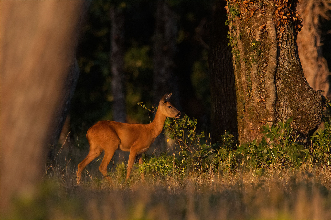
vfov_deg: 1.5
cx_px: 166
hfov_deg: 2.3
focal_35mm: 900
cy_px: 110
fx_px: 8270
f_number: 6.3
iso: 1400
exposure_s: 1/2000
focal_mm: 600
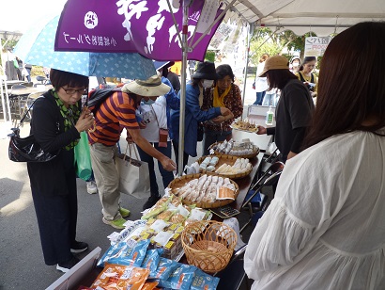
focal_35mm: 25
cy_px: 145
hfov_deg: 69.4
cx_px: 192
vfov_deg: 54.9
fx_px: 278
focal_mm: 4.4
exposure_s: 1/100
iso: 80
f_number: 2.8
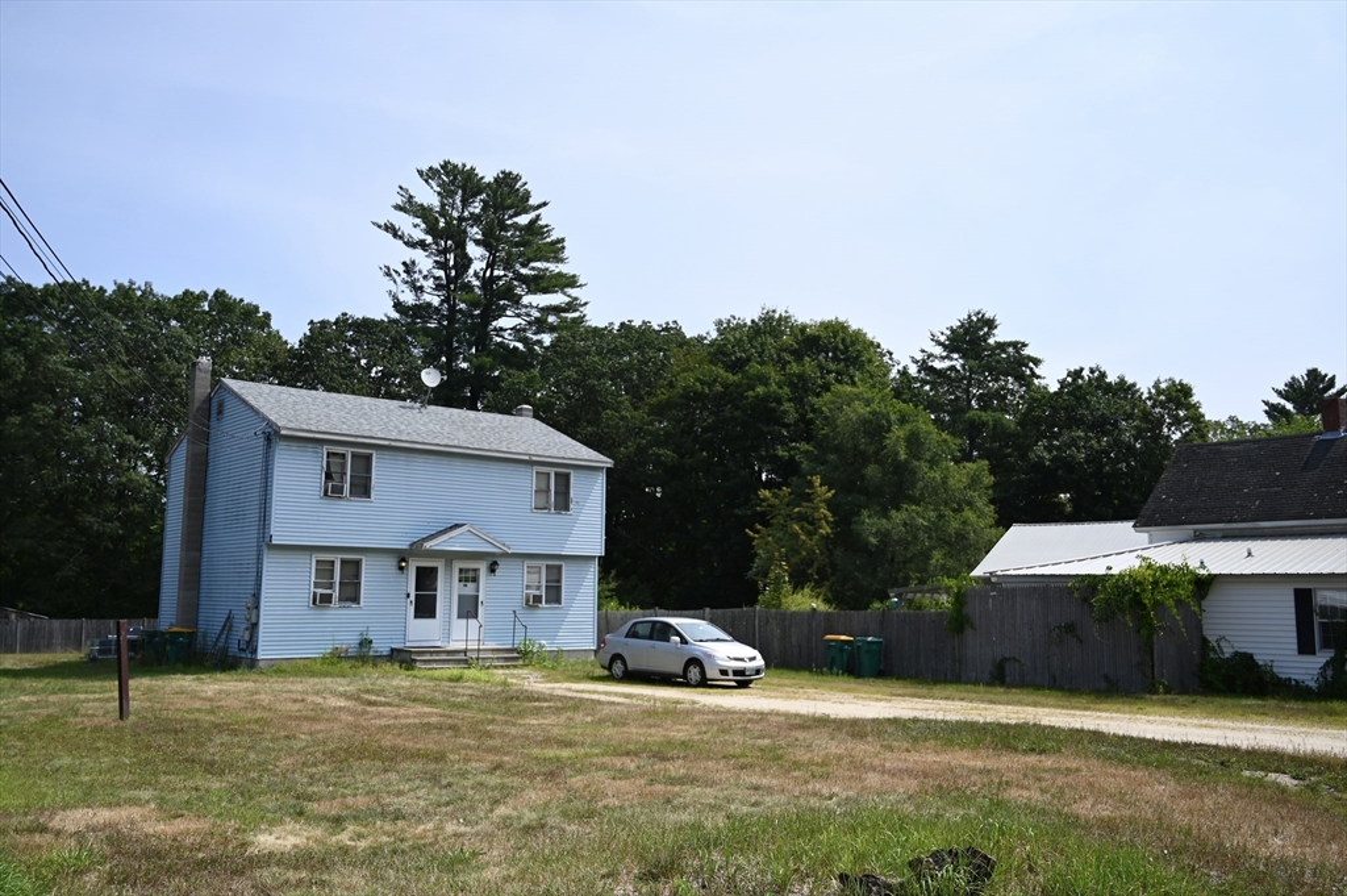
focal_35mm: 30
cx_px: 674
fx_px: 1122
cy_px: 448
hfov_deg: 62.0
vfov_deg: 43.5
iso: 400
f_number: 4
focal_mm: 30
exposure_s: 1/5000
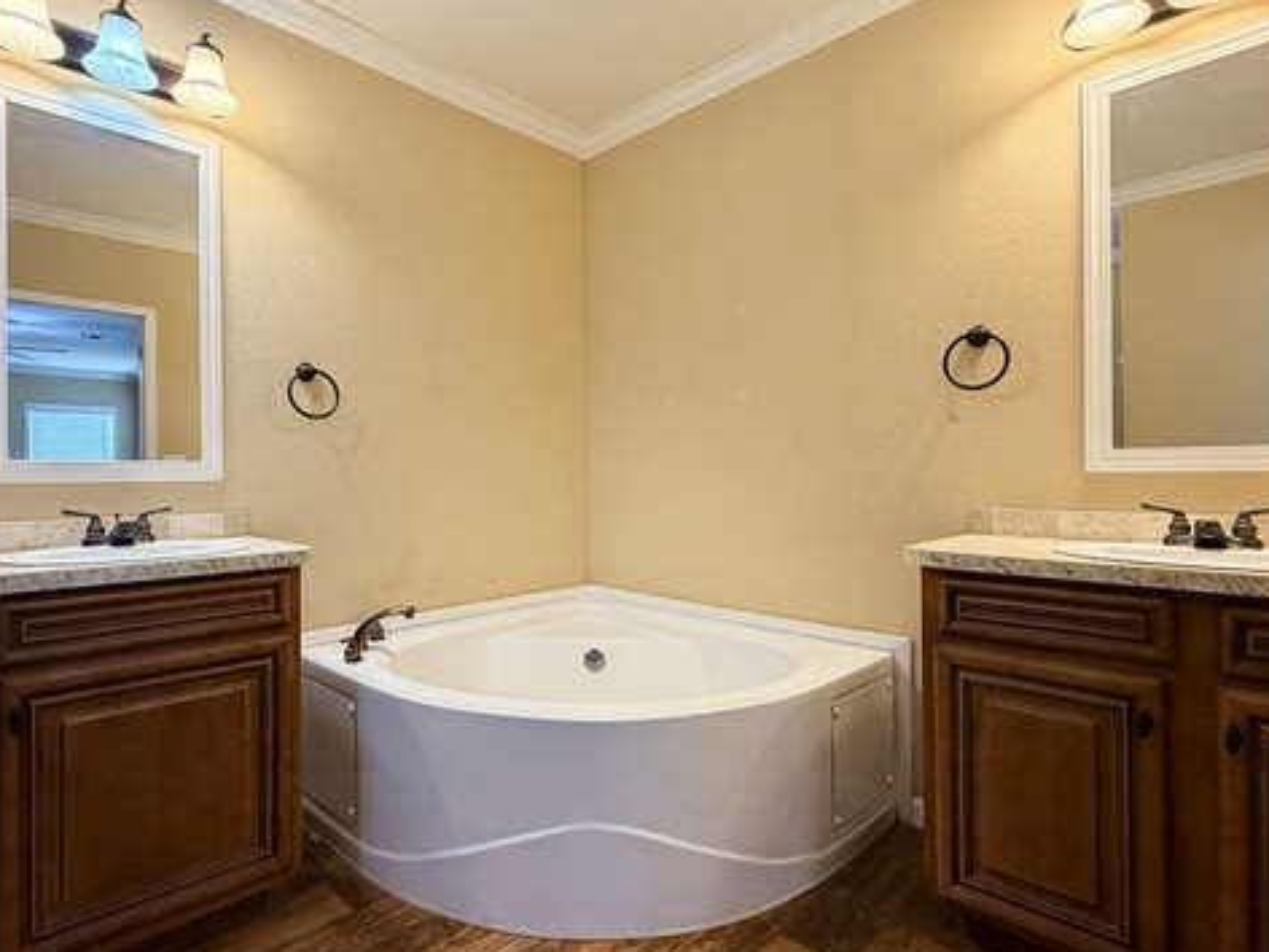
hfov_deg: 84.4
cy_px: 471
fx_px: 697
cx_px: 573
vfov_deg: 68.7
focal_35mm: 19
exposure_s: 1/83
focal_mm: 2.22
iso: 320
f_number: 2.2
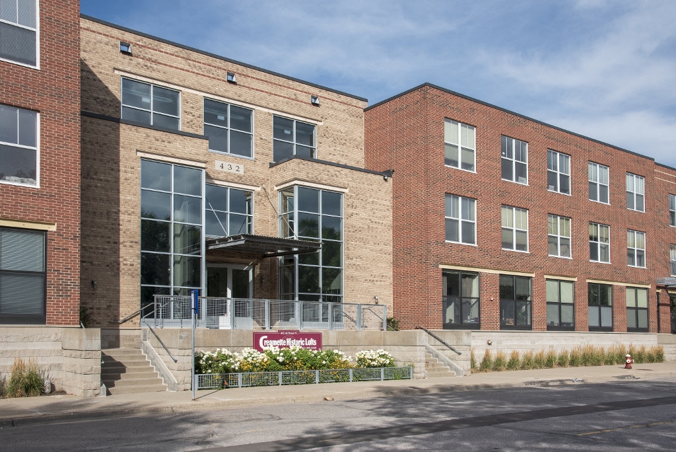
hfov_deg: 55.8
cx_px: 338
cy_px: 226
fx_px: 639
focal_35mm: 34
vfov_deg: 38.9
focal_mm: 34
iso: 200
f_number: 9
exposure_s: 1/320
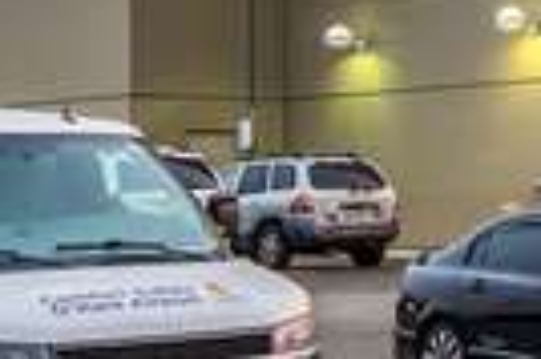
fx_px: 1951
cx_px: 700
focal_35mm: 130
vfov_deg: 10.2
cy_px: -196
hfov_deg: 15.1
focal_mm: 17
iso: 320
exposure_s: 1/6
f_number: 8
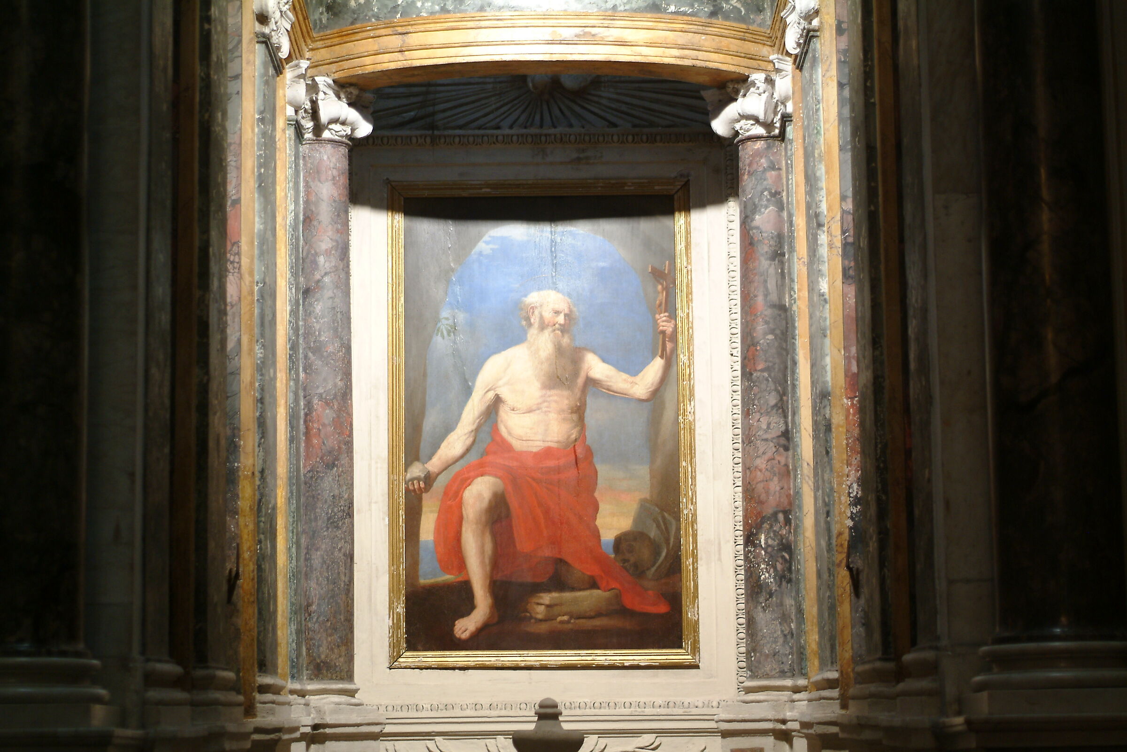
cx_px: 564
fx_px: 2348
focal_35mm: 75
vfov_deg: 18.2
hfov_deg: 27.0
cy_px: 376
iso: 400
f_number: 2.4
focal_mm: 50
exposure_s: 1/60
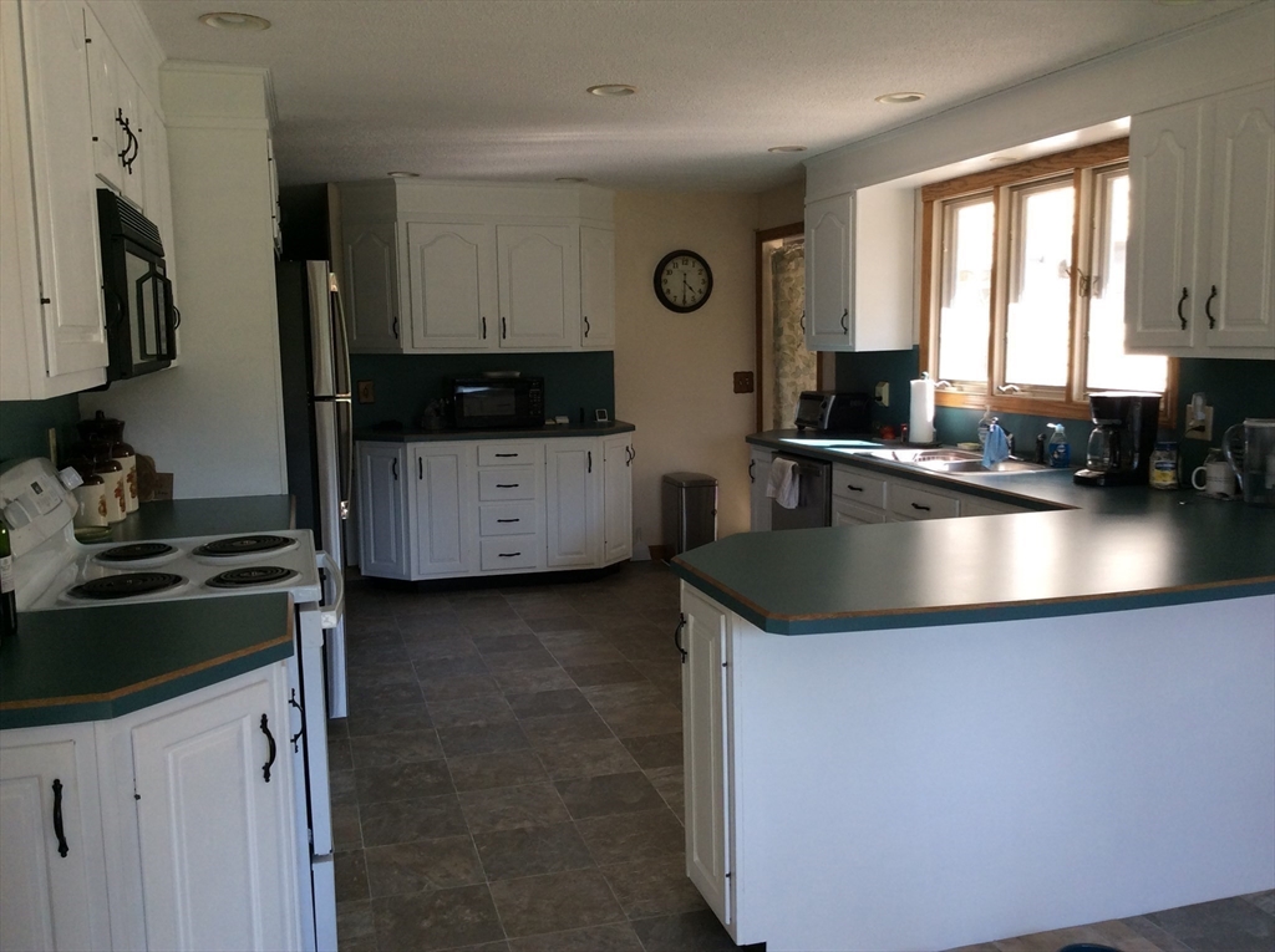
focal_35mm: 32
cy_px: 476
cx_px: 638
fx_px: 1177
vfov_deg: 44.1
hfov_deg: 56.9
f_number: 2.4
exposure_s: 1/60
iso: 40
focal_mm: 3.3
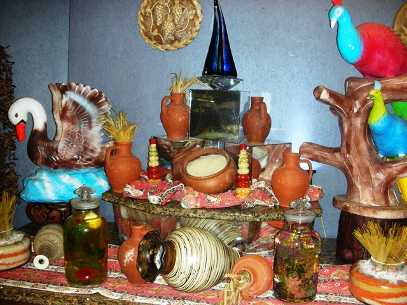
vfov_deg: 40.7
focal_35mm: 35
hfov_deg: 52.6
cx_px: 204
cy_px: 152
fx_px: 412
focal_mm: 5.8
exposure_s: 1/60.1
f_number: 3
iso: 155
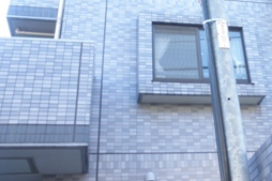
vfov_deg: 23.9
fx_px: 415
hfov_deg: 35.2
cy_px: 15
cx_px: 216
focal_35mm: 55
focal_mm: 5
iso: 64
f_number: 3
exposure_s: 1/50
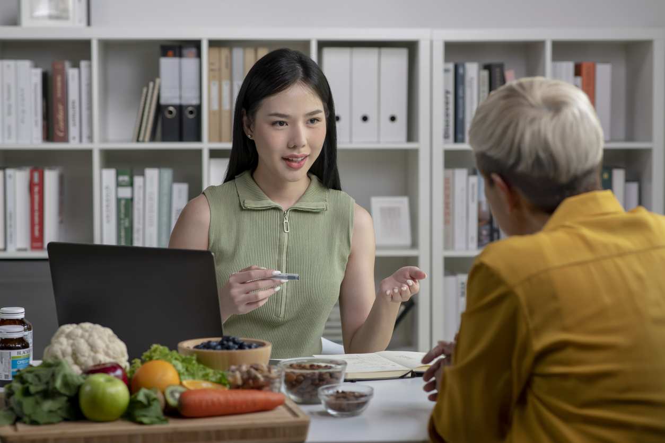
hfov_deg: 23.9
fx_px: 1570
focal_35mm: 85
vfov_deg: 16.1
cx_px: 332
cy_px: 222
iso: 200
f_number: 4
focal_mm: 85
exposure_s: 1/80
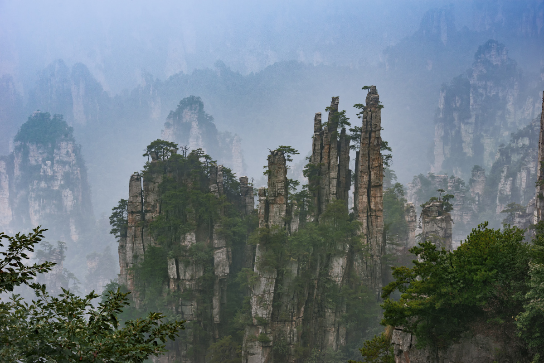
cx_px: 272
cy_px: 182
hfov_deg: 23.6
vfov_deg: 15.9
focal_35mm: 86
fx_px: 1300
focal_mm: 86
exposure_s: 1/200
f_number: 9
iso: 400
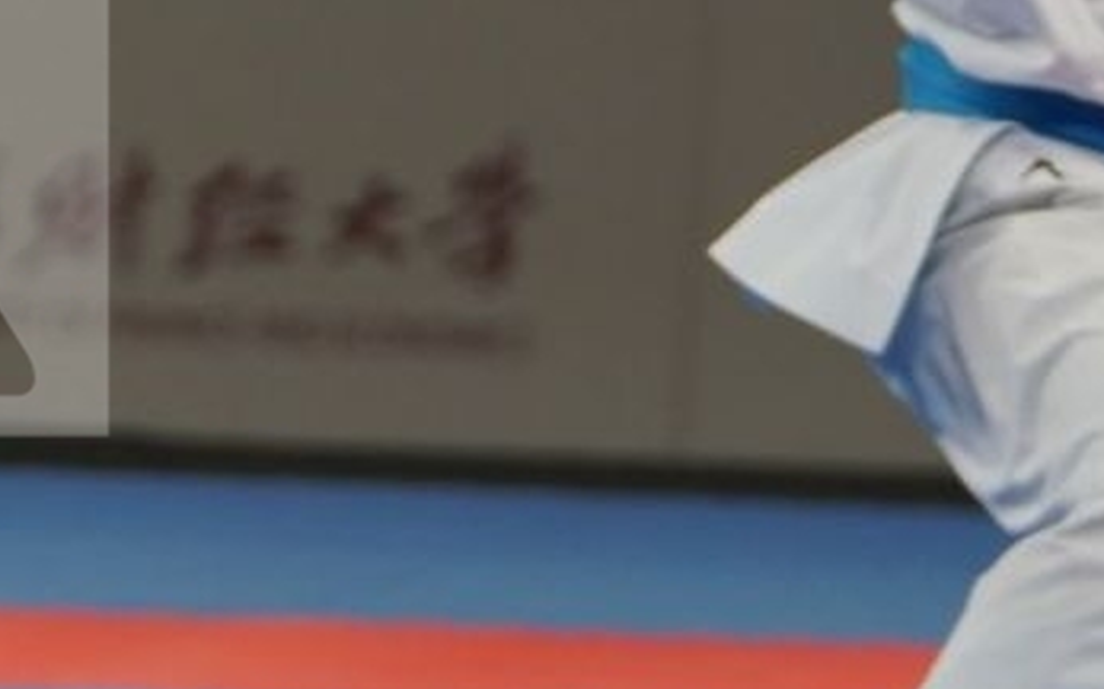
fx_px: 16904
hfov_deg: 3.7
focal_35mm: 562
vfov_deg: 2.3
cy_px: 147
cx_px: -1270
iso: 500
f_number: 2.8
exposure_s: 1/500
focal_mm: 106
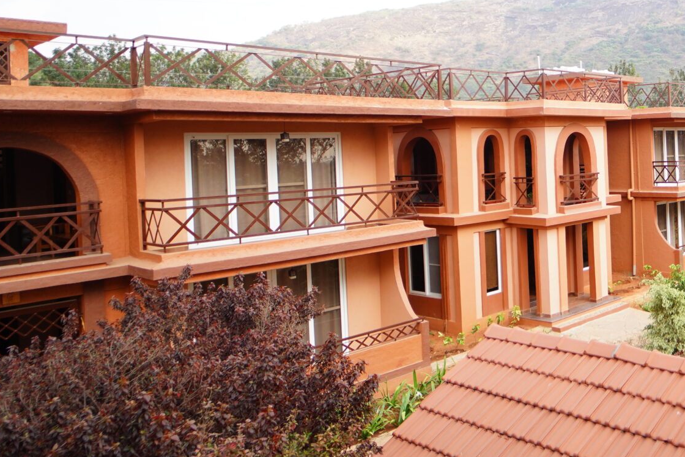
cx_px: 716
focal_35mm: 32
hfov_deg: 46.7
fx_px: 609
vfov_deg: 40.5
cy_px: 142
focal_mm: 14
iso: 250
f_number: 2.8
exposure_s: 1/640
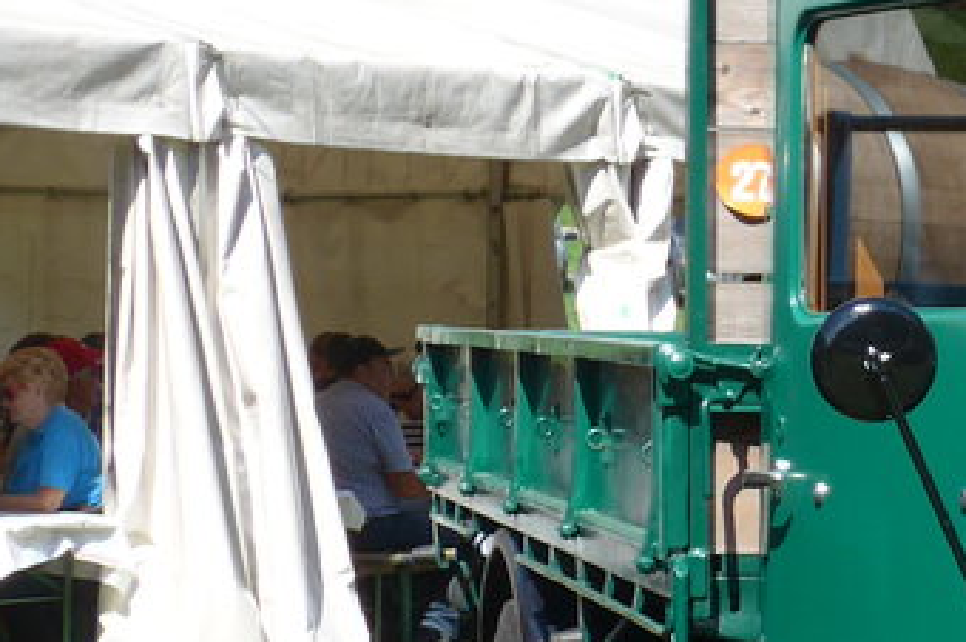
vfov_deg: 8.1
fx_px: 4530
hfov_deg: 11.4
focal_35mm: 169
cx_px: 1631
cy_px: 503
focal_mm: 9.5
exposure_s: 1/1000
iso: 80
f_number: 3
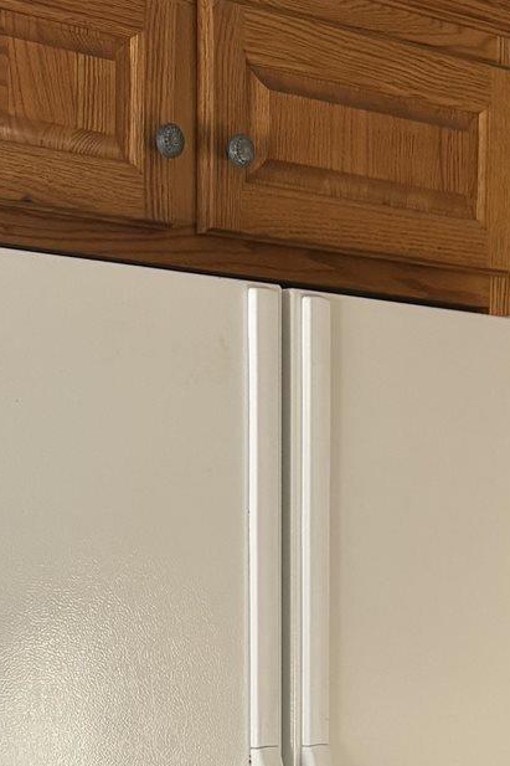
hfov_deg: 13.5
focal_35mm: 101
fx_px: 2147
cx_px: 330
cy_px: 1013
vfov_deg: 18.7
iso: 125
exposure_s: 1/114
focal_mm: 5.96
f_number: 1.6
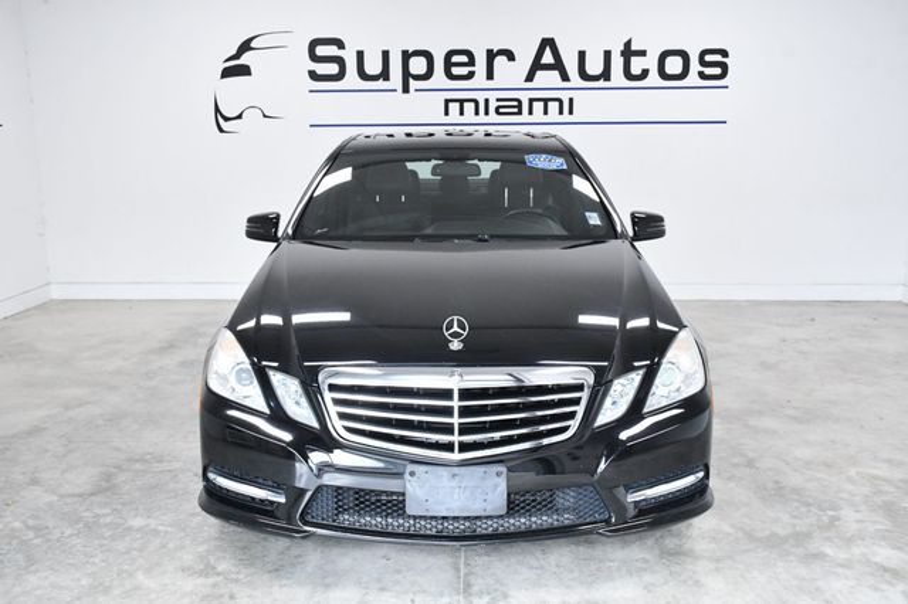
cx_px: 454
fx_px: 907
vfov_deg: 36.8
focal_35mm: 36
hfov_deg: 53.2
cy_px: 302
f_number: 8
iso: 2500
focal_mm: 24
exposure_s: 1/250
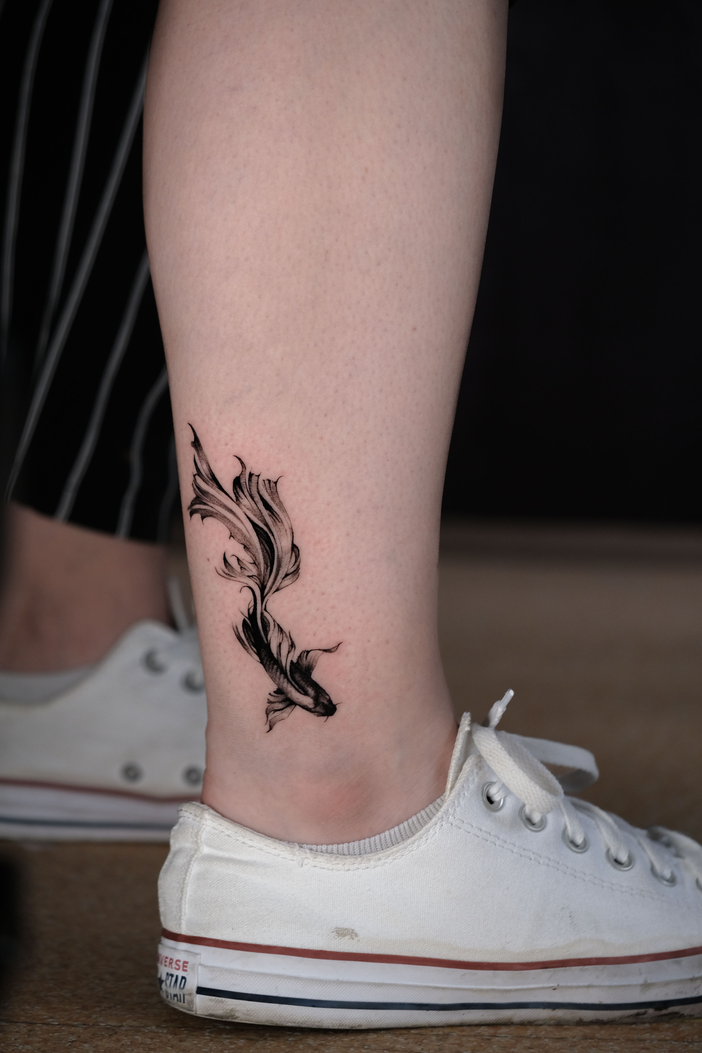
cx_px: 351
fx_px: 3510
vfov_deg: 17.1
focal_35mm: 120
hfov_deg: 11.4
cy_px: 526
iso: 1250
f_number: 4
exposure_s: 1/160
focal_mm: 80
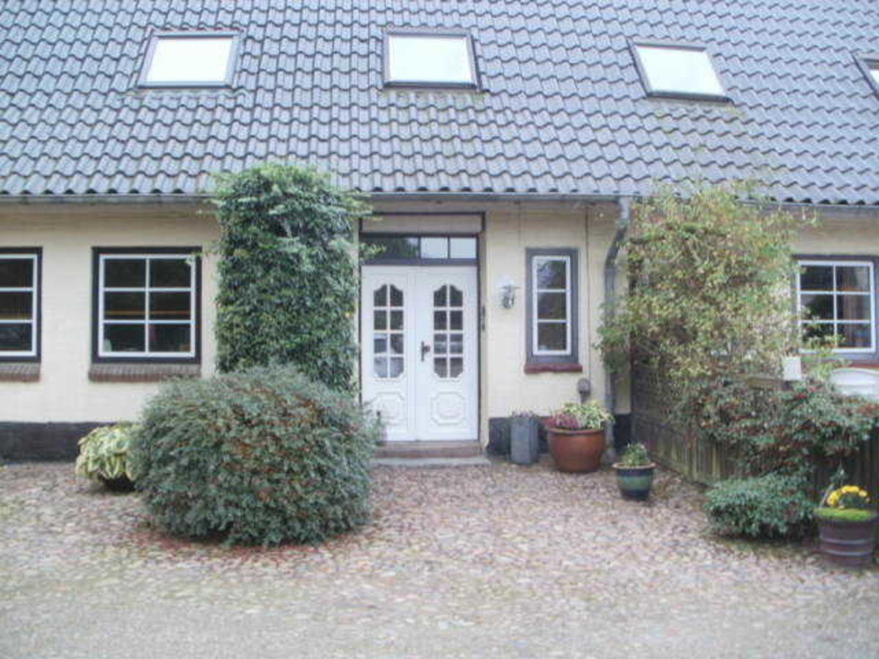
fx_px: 914
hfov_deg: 51.4
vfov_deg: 39.7
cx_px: 440
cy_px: 330
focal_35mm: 36
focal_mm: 6.3
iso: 100
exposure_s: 1/50
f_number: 3.5
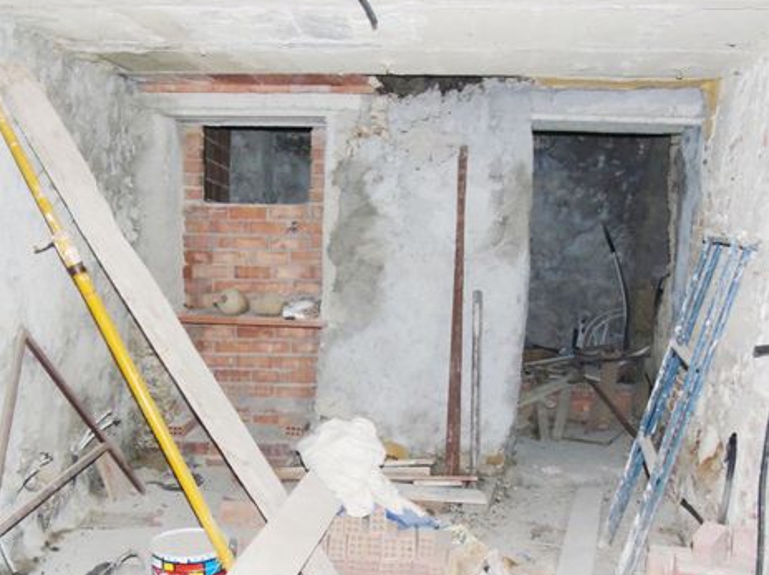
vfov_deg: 37.3
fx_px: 843
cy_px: 371
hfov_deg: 49.0
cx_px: 372
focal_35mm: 38
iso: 320
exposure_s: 1/30
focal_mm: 4.4
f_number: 3.4
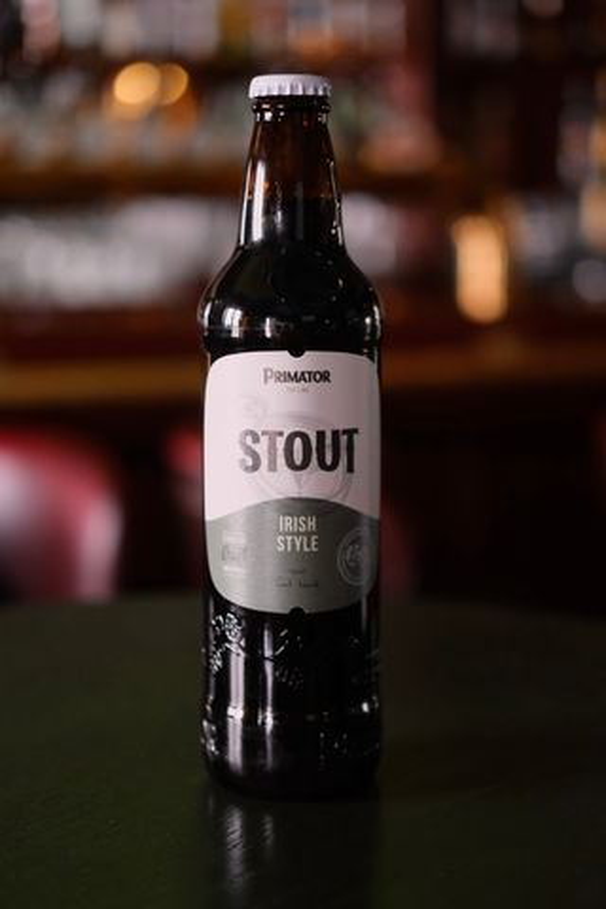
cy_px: 454
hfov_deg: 25.5
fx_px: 1338
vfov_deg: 37.5
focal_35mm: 53
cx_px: 303
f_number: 2
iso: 3200
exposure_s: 1/180
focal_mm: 35
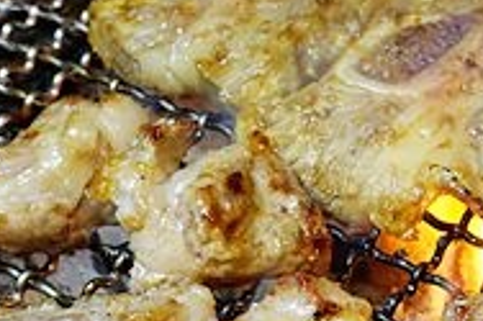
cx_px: 558
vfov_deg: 16.2
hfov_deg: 22.8
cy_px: 291
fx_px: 1113
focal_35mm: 83
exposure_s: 1/50
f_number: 4
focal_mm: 8.84
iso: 800
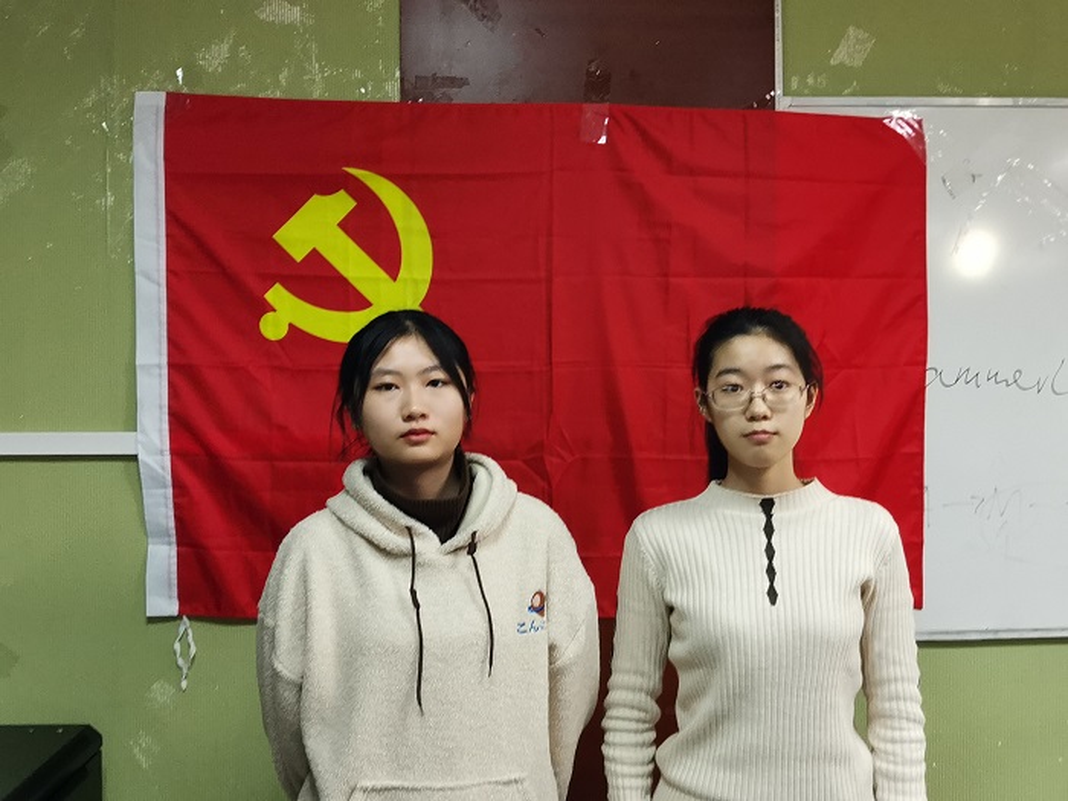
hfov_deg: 46.8
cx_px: 534
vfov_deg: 36.0
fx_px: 1234
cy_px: 400
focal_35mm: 40
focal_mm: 4.66
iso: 250
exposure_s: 1/50
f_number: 1.4
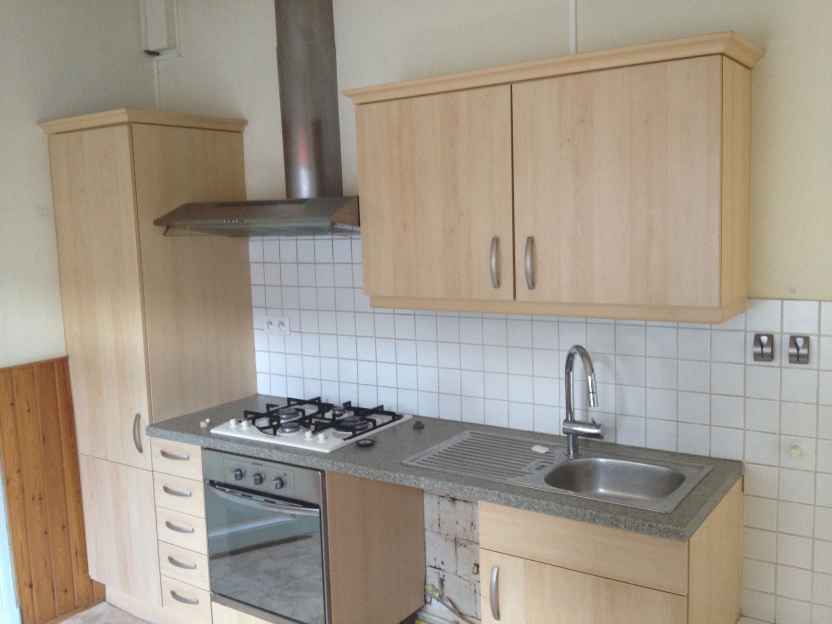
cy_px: 312
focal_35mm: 35
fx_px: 841
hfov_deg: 52.6
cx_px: 416
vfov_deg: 40.7
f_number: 2.4
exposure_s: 1/20
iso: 125
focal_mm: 4.28
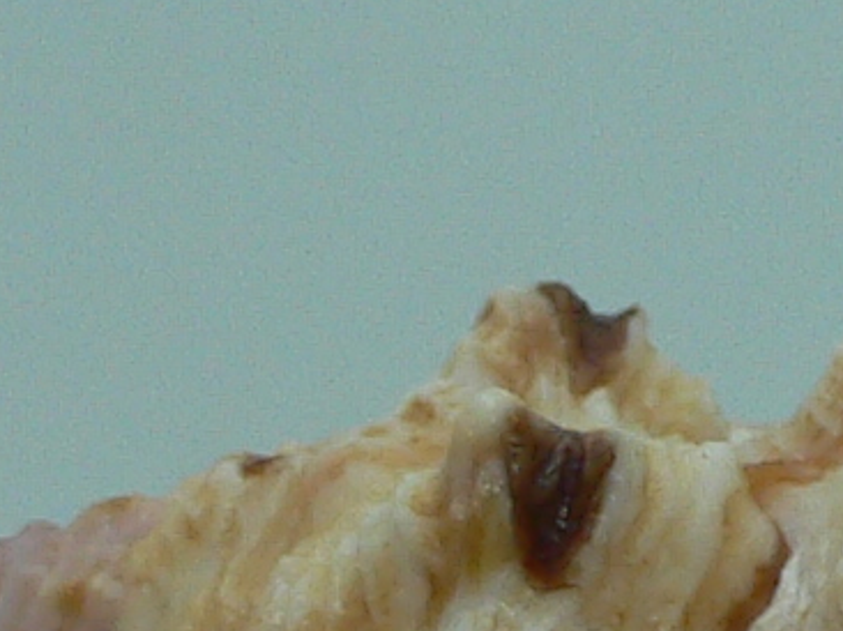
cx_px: 1110
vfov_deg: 7.5
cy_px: 1085
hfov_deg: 10.0
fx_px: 4697
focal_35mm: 193
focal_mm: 4.6
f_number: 2.8
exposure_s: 1/60
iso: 80
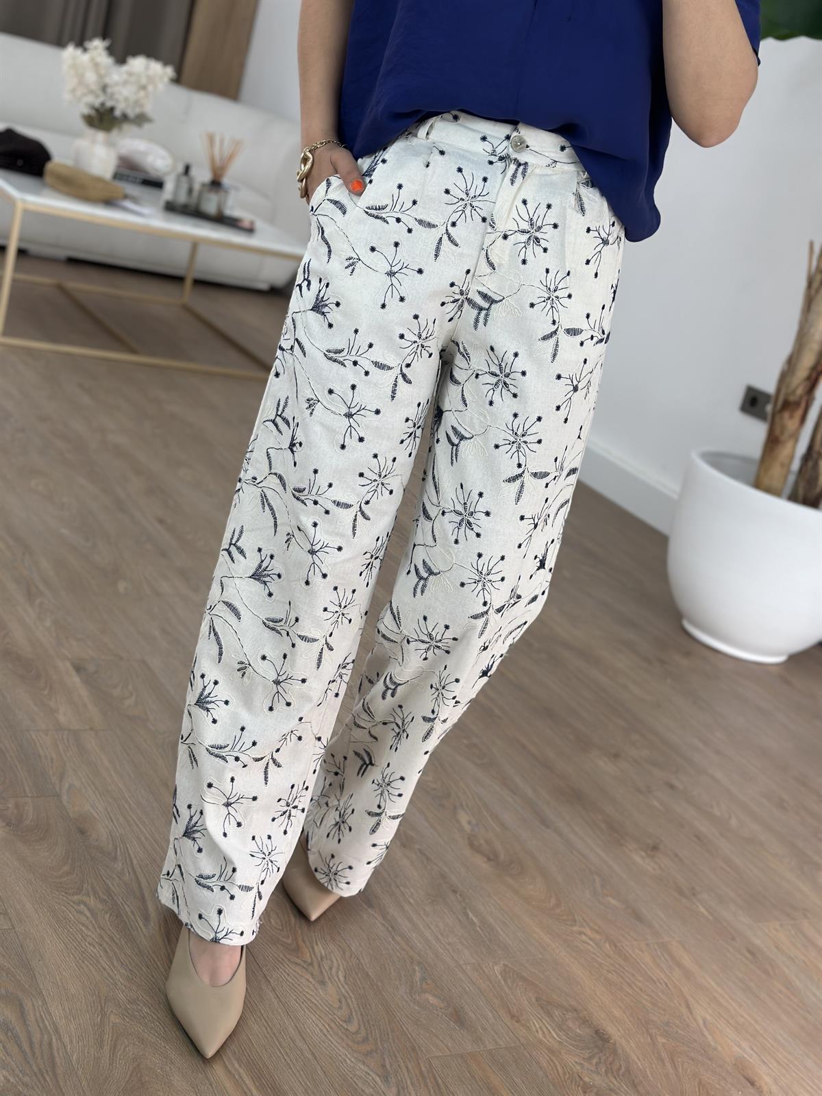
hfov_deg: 30.3
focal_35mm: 48
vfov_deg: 39.7
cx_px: 411
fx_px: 1520
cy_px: 548
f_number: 1.78
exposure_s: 1/299
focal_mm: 6.86
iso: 80
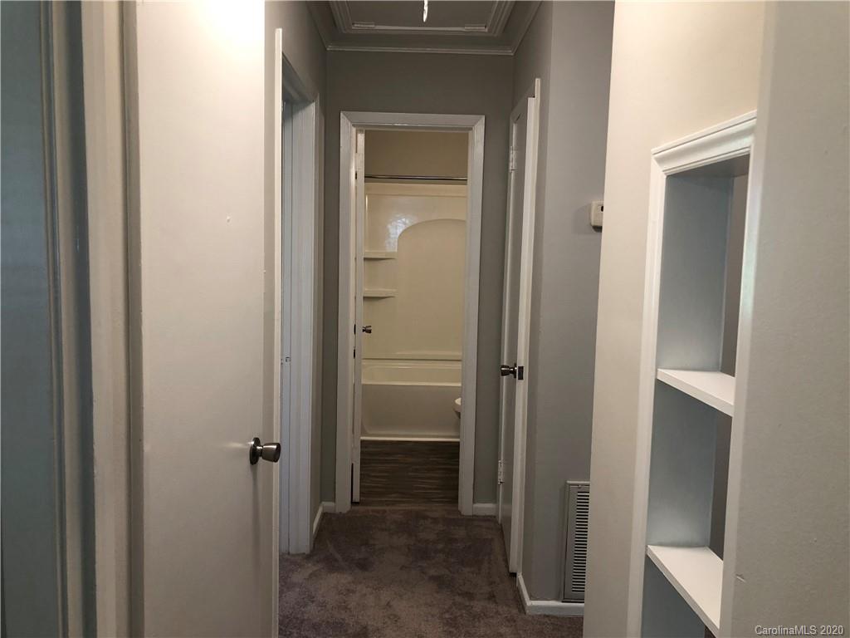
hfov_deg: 63.4
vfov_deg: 49.7
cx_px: 425
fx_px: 688
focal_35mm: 28
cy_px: 319
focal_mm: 3.99
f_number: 1.8
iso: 32
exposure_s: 1/24
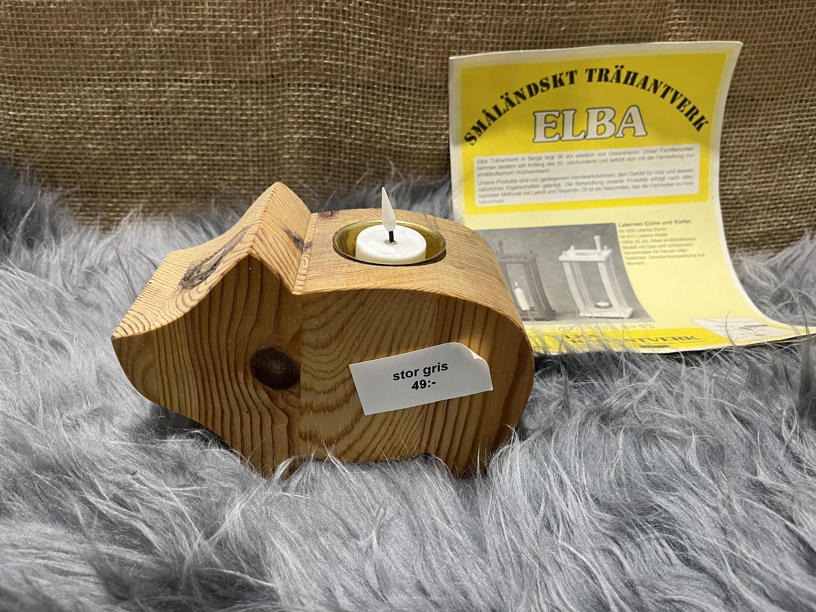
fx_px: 613
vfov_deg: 53.1
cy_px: 306
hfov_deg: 67.3
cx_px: 408
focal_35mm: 26
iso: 64
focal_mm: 5.1
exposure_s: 1/50
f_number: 1.6
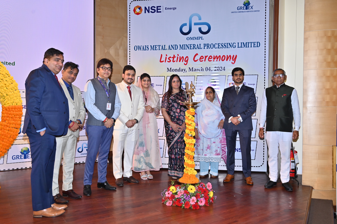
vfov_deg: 41.7
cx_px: 168
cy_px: 112
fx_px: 295
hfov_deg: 59.5
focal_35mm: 32
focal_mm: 31.5
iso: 400
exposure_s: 1/160
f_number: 5.6
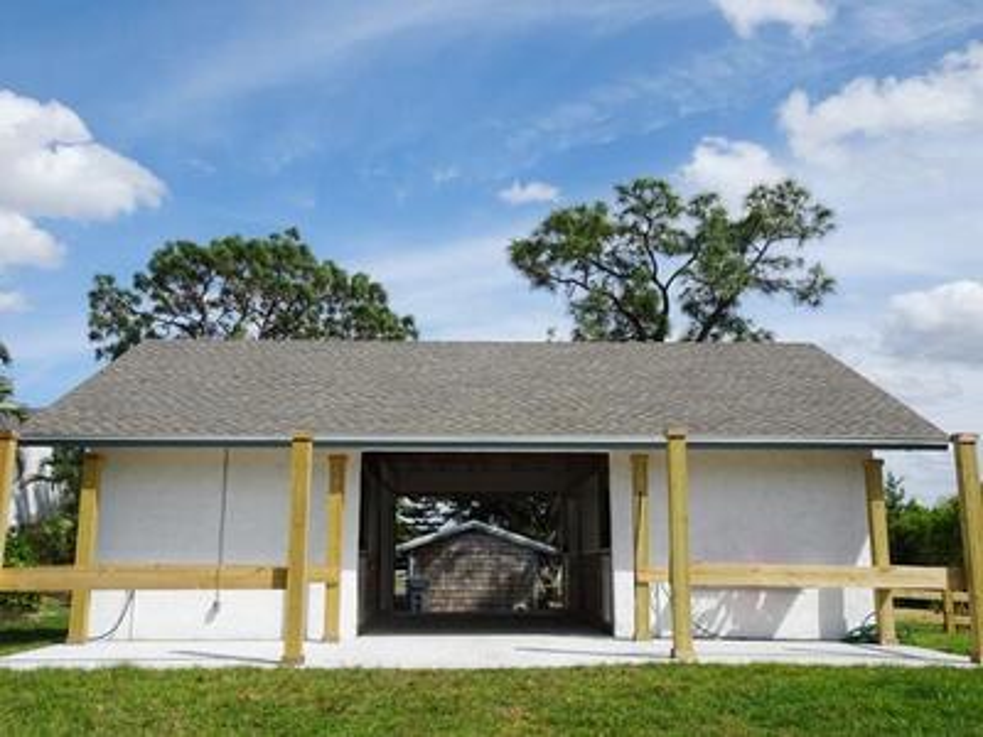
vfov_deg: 42.9
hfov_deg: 55.4
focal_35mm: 33
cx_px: 492
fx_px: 937
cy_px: 368
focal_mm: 5.61
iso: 80
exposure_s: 1/1000
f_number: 4
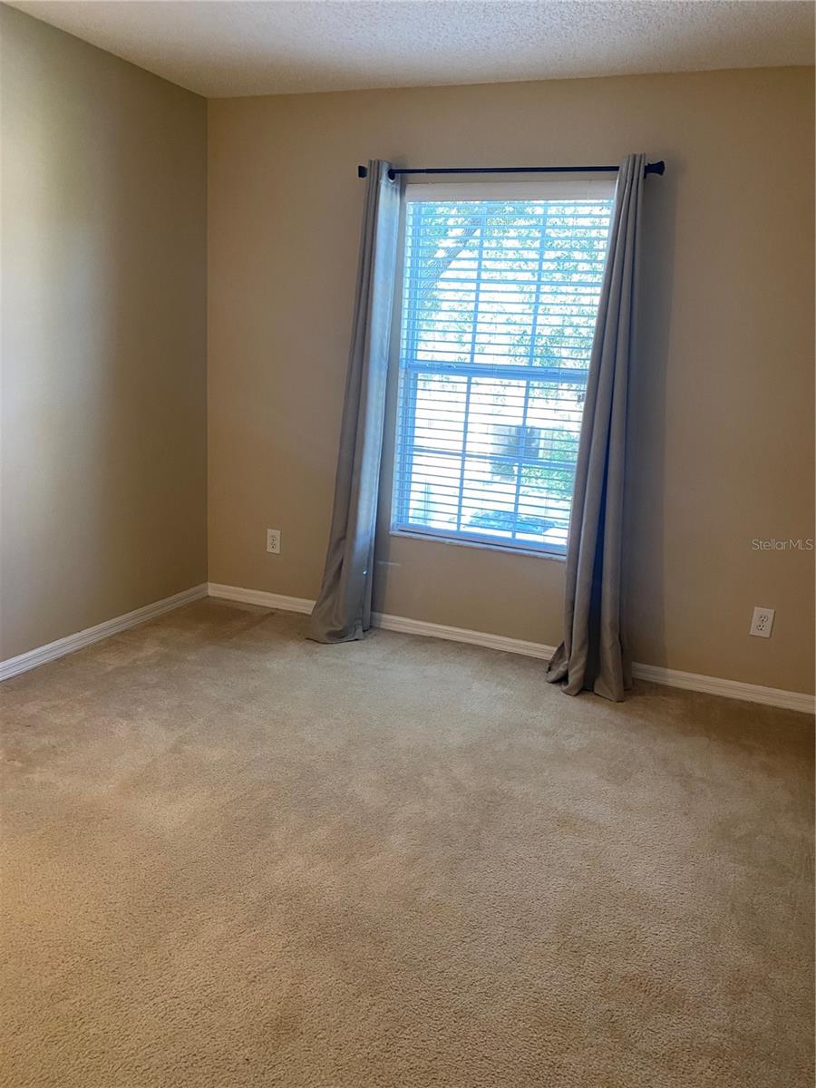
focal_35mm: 26
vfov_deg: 67.3
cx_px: 408
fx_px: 817
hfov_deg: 53.1
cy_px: 544
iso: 125
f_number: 1.8
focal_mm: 4.25
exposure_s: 1/73
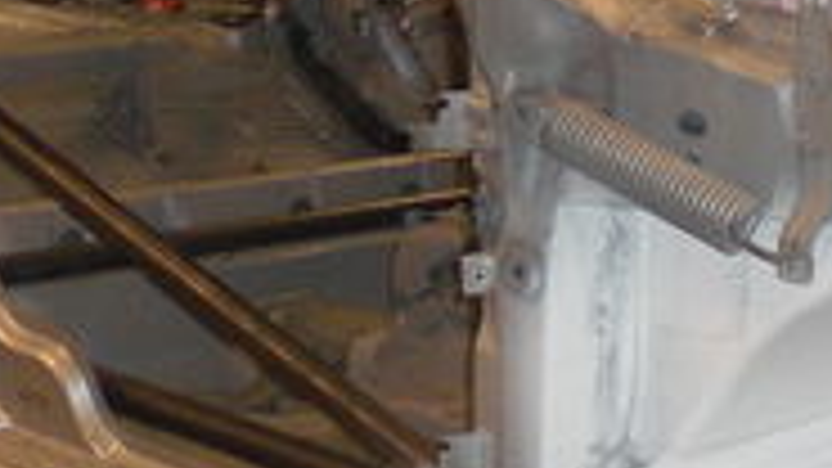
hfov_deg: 15.8
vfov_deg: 8.9
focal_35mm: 136
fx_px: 3000
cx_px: 342
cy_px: 180
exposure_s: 1/60
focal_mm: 6.3
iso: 200
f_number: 3.1
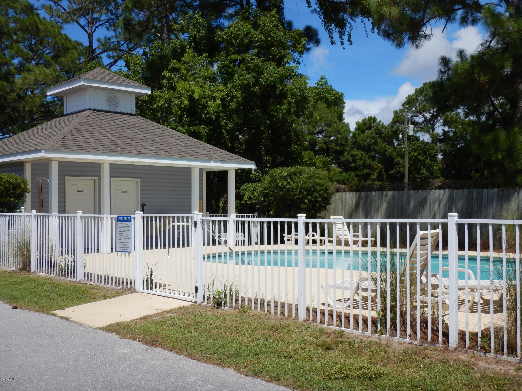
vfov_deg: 36.0
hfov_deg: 46.8
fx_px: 603
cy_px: 196
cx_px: 261
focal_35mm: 40
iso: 125
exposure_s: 1/1500
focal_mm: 7.2
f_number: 4.2
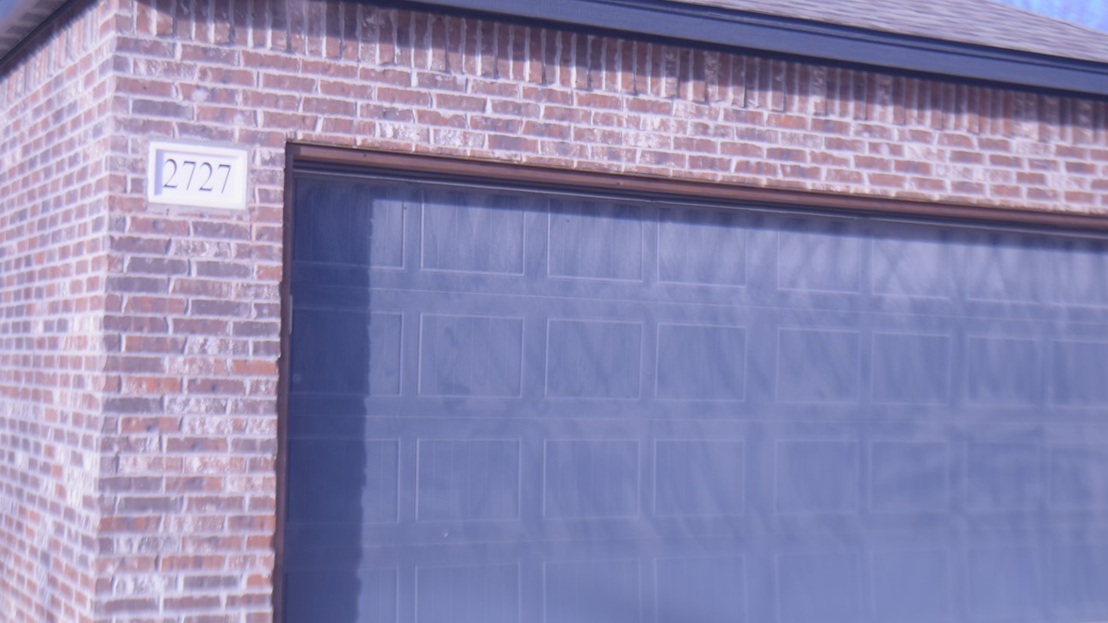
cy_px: 266
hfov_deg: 39.1
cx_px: 460
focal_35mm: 53
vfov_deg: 22.6
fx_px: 1557
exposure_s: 1/320
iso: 250
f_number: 4.5
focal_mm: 32
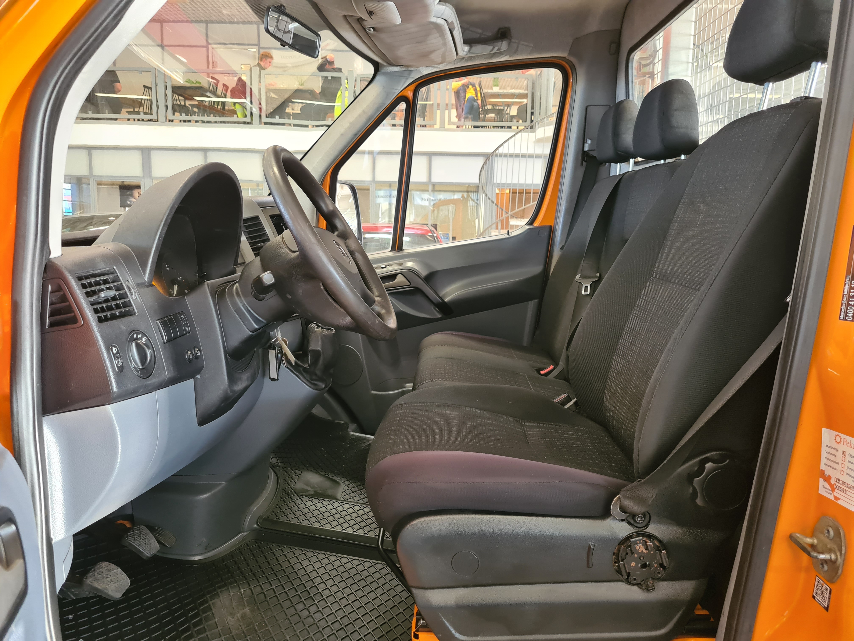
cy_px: 320
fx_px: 641
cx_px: 427
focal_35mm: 26
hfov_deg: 67.3
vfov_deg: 53.1
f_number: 1.8
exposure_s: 1/50
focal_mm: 5.4
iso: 320
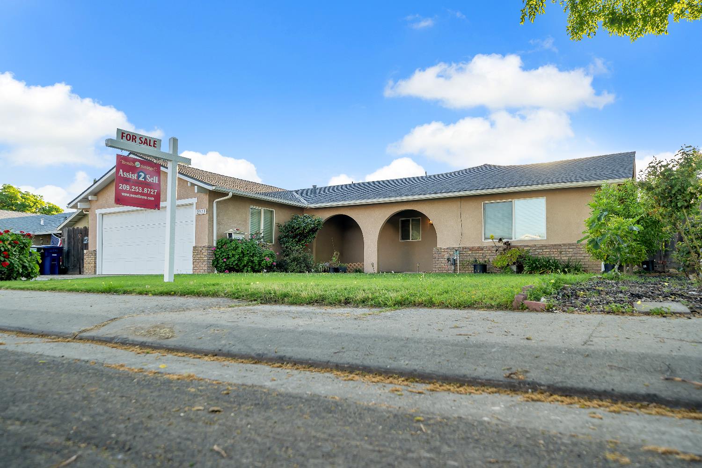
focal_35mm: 24
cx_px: 351
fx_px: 468
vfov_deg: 53.1
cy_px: 234
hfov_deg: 73.7
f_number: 5.6
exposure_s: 1/125
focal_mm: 24
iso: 100
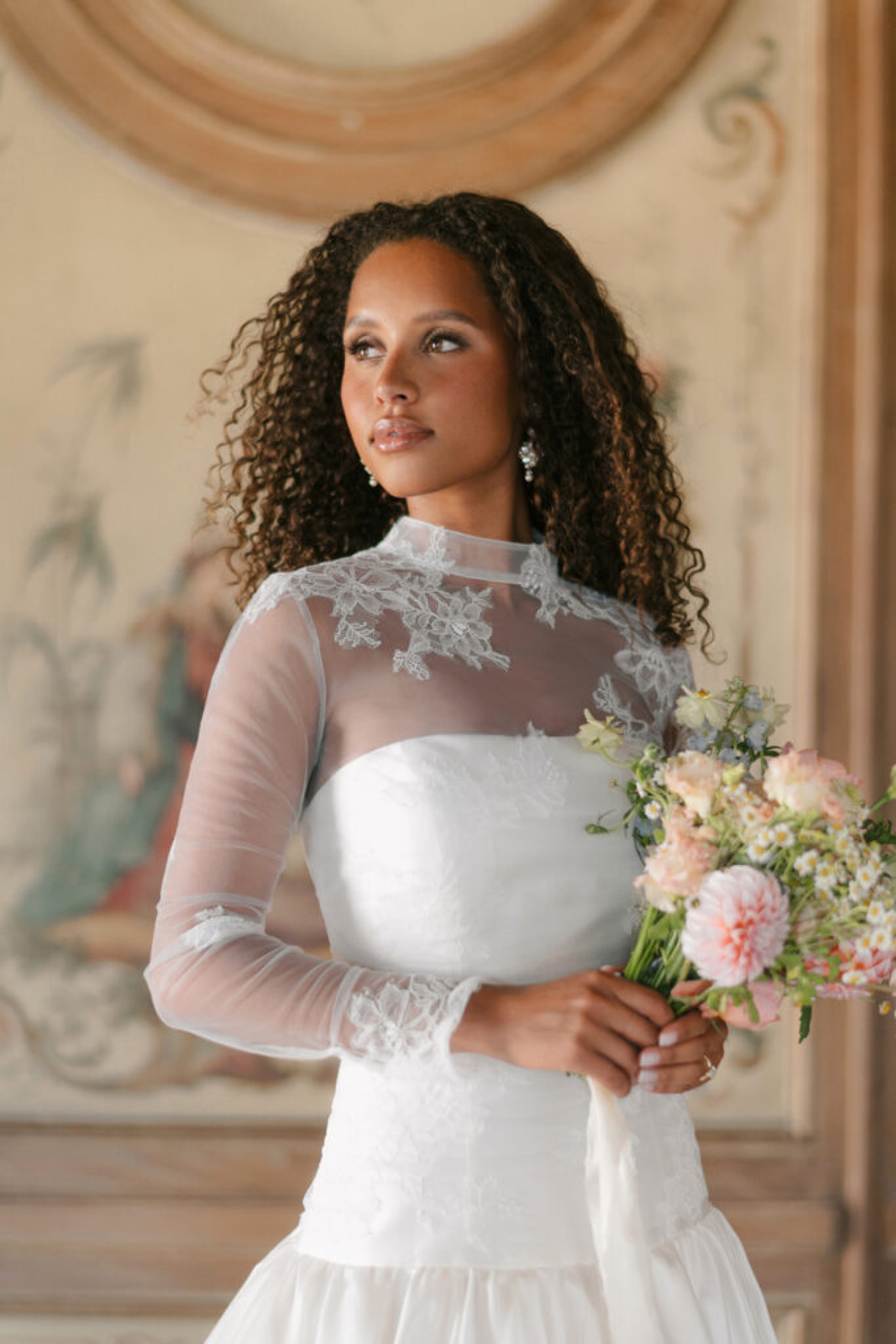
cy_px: 672
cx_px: 448
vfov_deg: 34.5
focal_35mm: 58
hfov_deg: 23.4
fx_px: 2164
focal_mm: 58
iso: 200
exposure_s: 1/250
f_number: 1.4
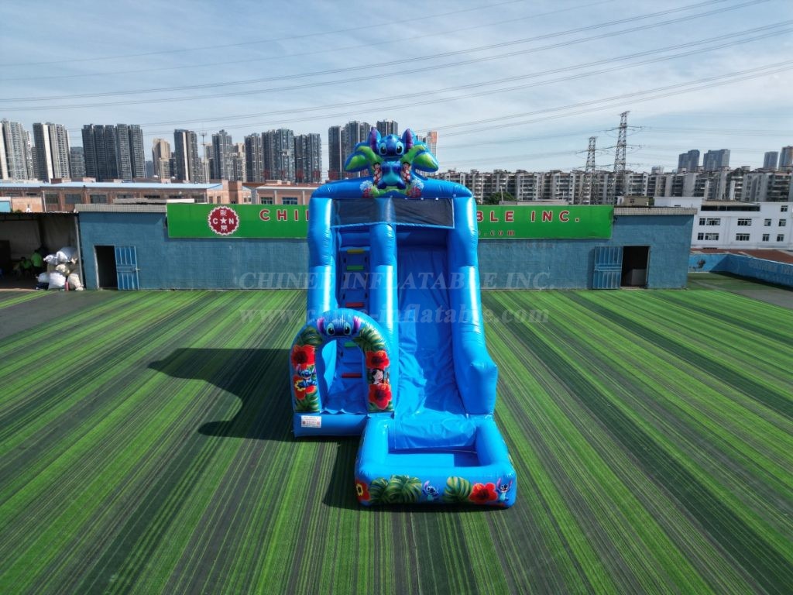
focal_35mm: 24
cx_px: 396
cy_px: 298
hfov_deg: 71.6
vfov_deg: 56.8
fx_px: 550
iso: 120
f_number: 1.7
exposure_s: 1/2500
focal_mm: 6.72
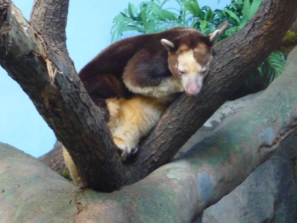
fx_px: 1450
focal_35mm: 169
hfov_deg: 11.7
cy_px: 102
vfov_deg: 8.8
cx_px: 137
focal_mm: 20.3
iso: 800
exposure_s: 1/20
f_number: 4.7
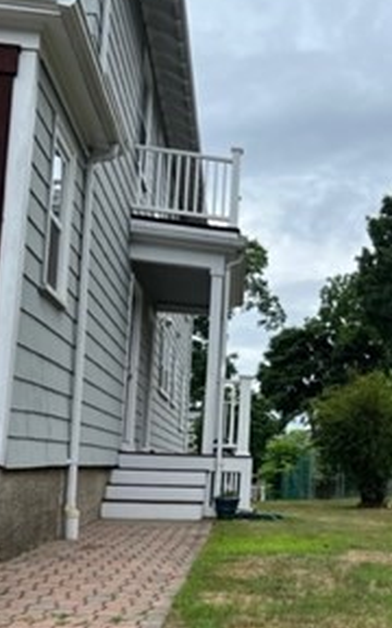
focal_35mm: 46
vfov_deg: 43.2
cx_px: 340
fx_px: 786
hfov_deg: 27.2
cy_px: 386
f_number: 1.5
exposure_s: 1/4274
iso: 50
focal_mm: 5.7
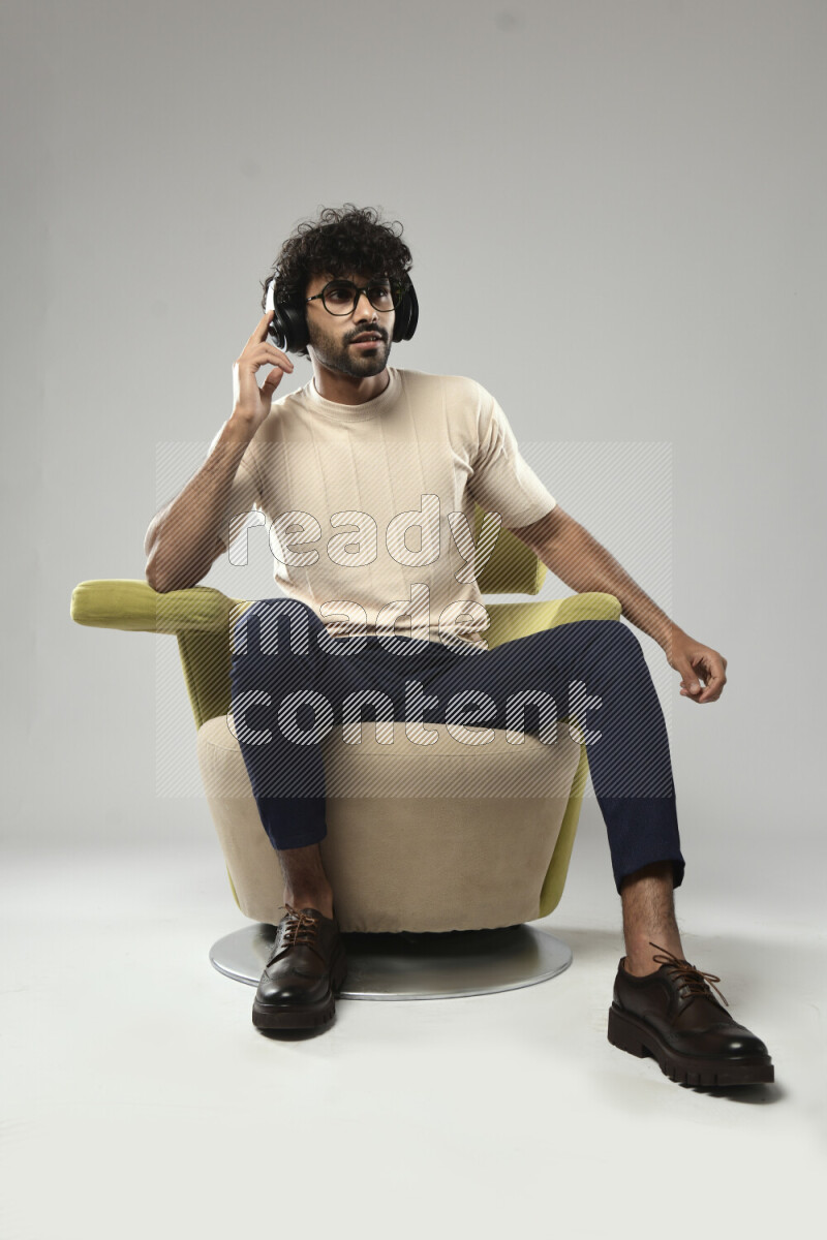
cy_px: 620
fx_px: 1447
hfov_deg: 31.9
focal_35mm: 42
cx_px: 414
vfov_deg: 46.4
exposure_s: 1/125
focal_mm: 42
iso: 400
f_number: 5.6
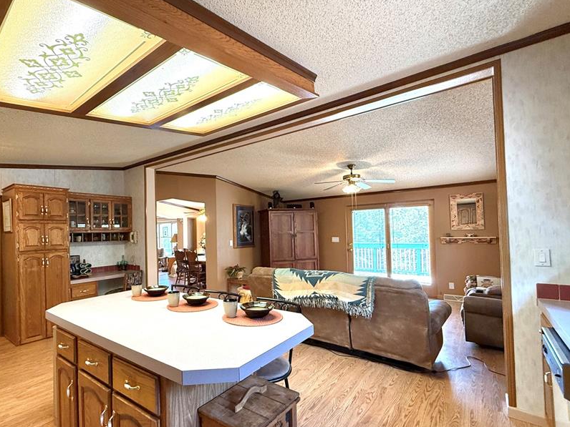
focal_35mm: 18
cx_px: 234
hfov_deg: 86.9
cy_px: 226
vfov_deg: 71.5
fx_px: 296
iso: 320
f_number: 2.2
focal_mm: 2.22
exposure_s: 1/120
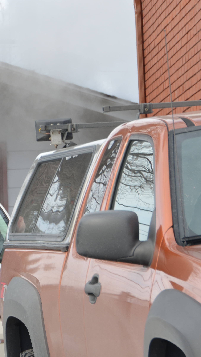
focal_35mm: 256
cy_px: 202
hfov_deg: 4.7
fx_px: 2426
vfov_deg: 8.4
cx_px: -80
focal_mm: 80
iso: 160
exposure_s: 1/250
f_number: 8
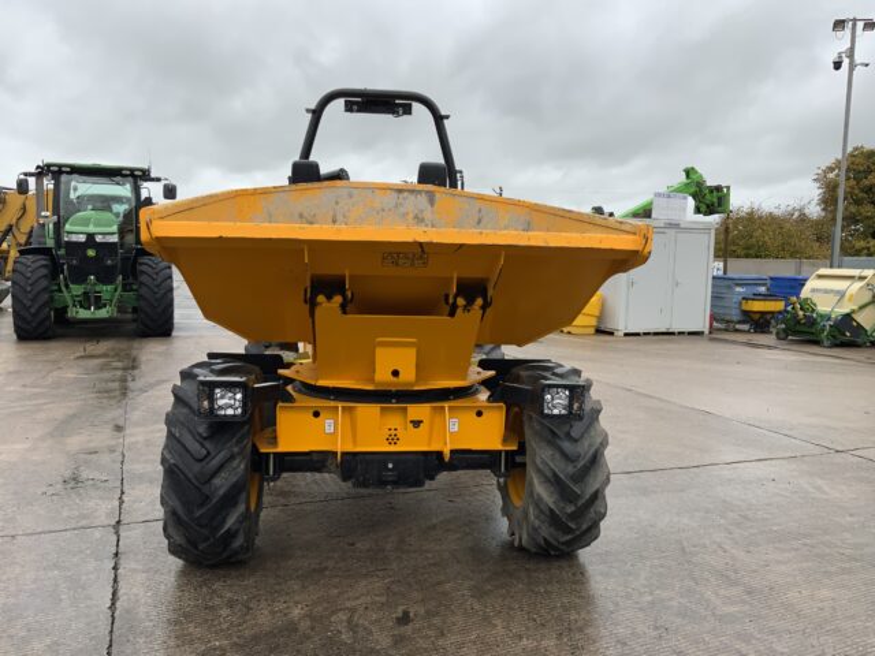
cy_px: 328
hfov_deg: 61.7
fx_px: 733
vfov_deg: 48.2
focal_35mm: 29
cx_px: 438
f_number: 1.8
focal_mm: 3
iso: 16
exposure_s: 1/335
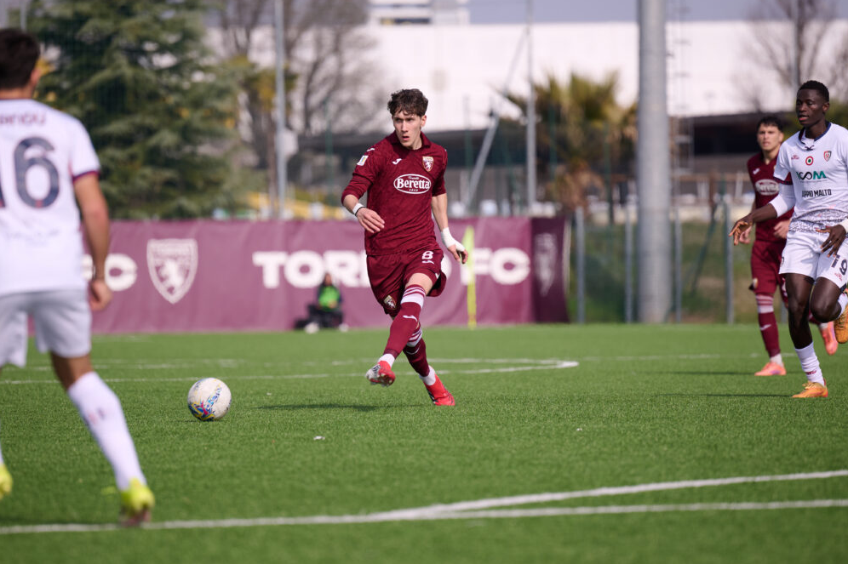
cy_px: 278
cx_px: 421
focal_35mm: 293
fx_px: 6898
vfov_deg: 4.7
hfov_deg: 7.0
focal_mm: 190
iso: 125
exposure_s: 1/3200
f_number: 2.8
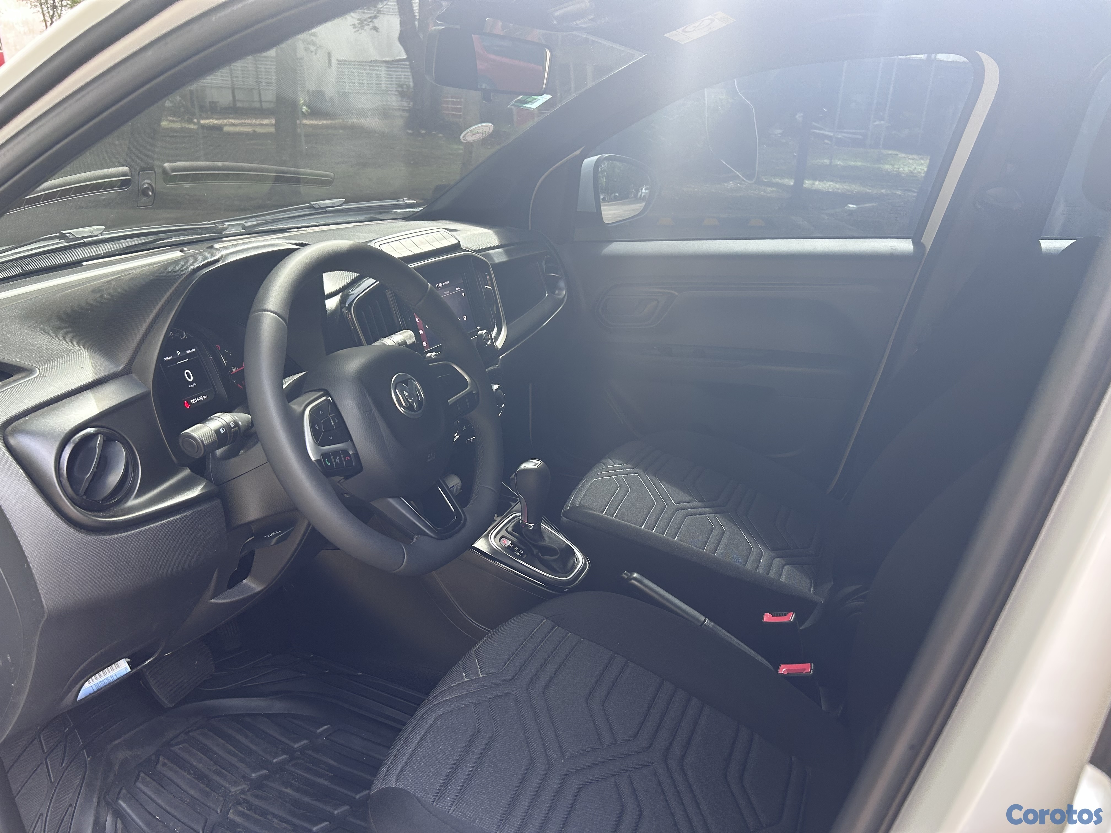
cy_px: 416
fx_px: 834
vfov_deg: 53.1
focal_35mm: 26
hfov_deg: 67.3
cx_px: 556
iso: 80
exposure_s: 1/121
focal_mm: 5.7
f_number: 1.5
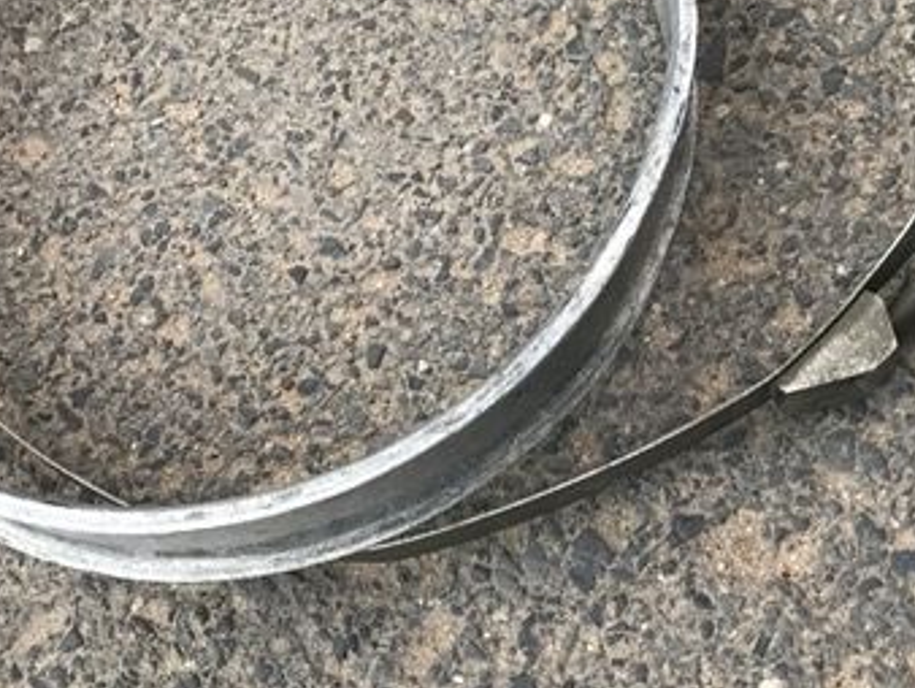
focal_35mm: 53
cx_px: 420
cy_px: 260
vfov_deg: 27.5
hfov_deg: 36.1
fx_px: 1402
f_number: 1.8
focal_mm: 3.99
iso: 40
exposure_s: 1/17
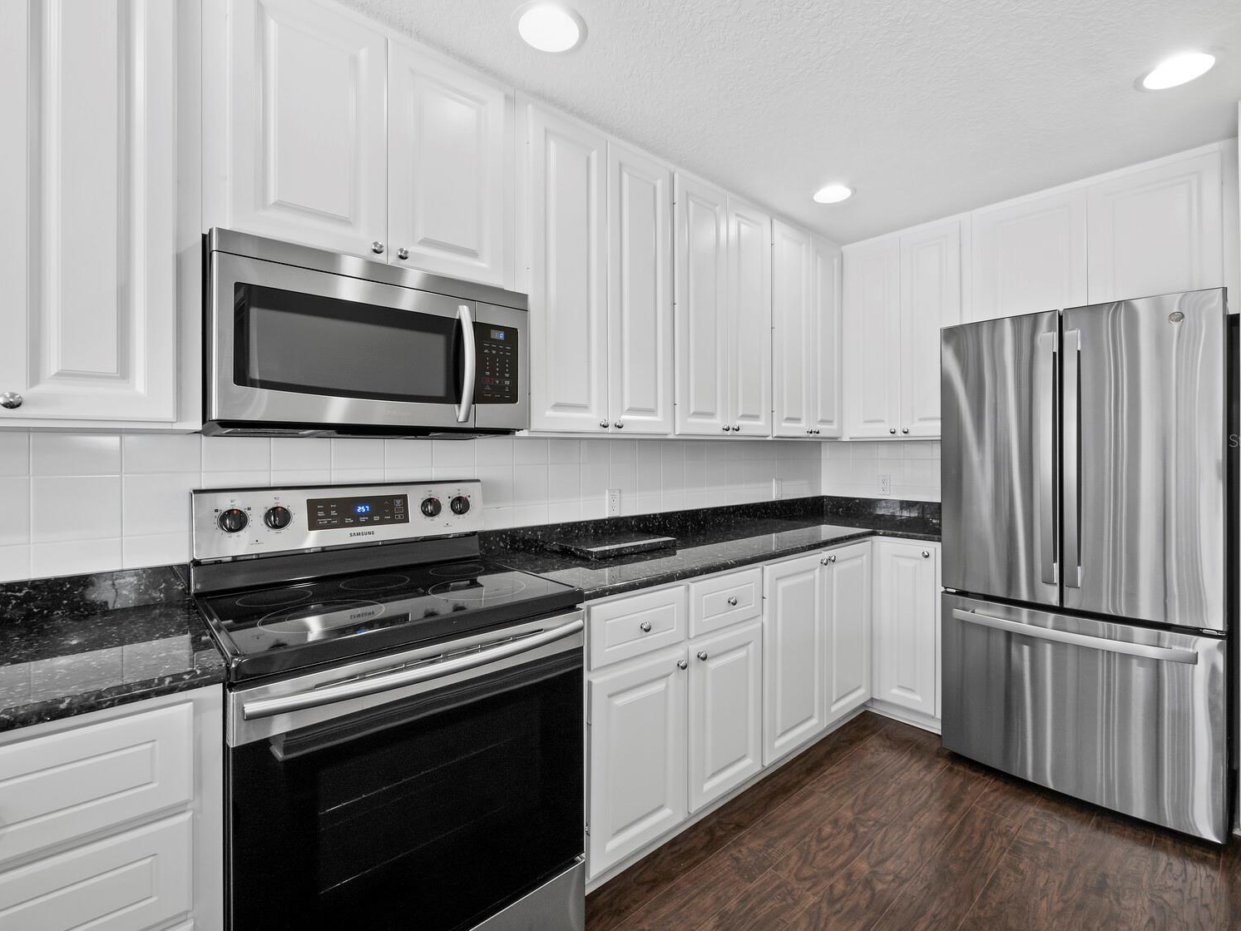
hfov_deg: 98.1
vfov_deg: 81.7
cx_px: 643
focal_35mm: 15
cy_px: 440
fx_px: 538
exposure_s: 1/2
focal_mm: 7
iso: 320
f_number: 14
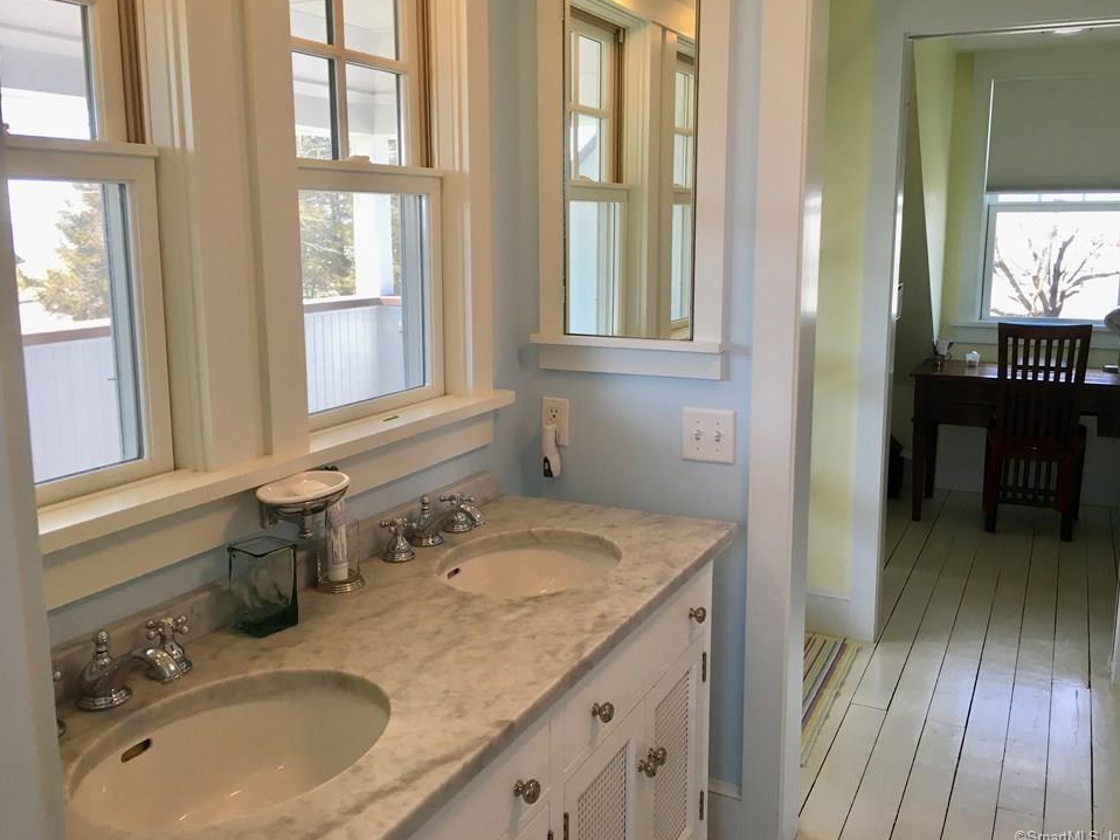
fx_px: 1003
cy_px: 399
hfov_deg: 58.3
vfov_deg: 45.4
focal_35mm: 31
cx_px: 585
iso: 25
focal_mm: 4.15
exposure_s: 1/40
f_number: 2.2
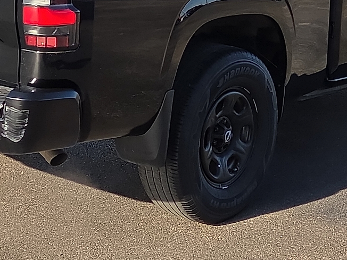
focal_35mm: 103
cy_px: -23
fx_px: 1032
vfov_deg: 14.1
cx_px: 148
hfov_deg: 19.1
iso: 25
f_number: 1.8
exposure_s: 1/1429
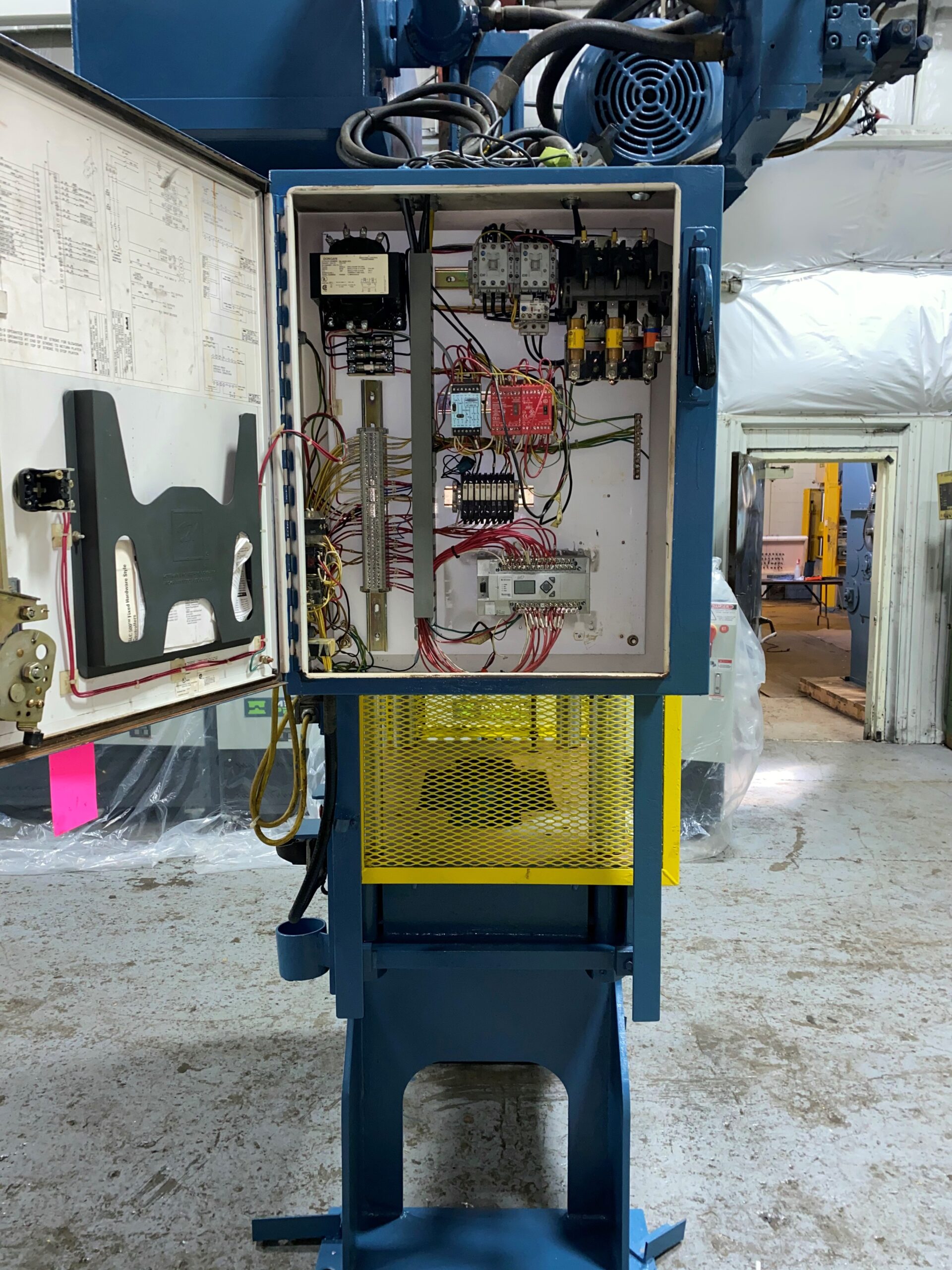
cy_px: 635
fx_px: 953
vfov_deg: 67.3
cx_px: 476
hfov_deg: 53.1
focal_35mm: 26
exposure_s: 1/15
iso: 64
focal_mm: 4.25
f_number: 1.8
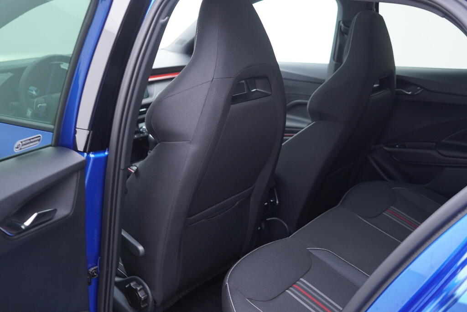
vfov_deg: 36.9
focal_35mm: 36
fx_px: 467
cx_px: 234
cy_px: 156
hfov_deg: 53.1
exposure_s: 1/40
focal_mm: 24
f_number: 2.8
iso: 320
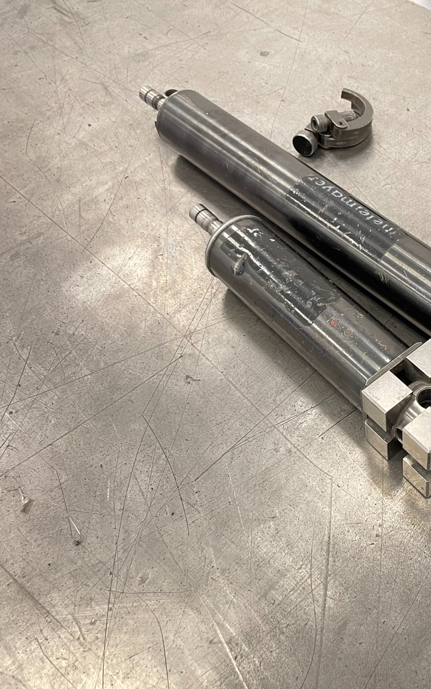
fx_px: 695
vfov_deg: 52.7
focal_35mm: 37
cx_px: 430
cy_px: 345
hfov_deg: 31.8
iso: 160
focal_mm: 5.1
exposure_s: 1/50
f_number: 1.6
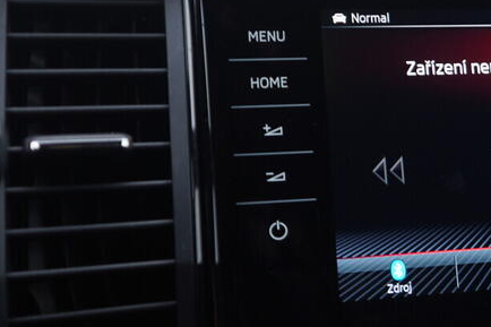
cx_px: 526
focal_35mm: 85
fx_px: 1159
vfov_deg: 16.0
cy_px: 118
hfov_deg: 22.7
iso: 160
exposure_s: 1/40
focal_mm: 24
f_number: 2.8
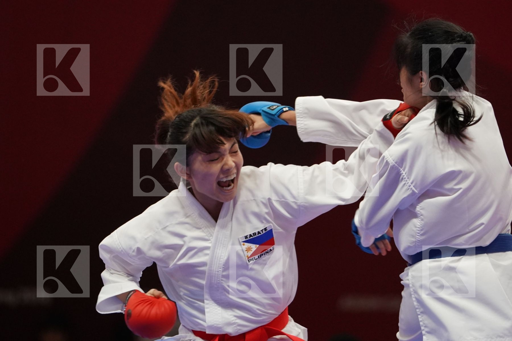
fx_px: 5973
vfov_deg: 3.3
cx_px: 256
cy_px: 170
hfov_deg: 4.9
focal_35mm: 420
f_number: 4
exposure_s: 1/1000
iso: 3200
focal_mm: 280
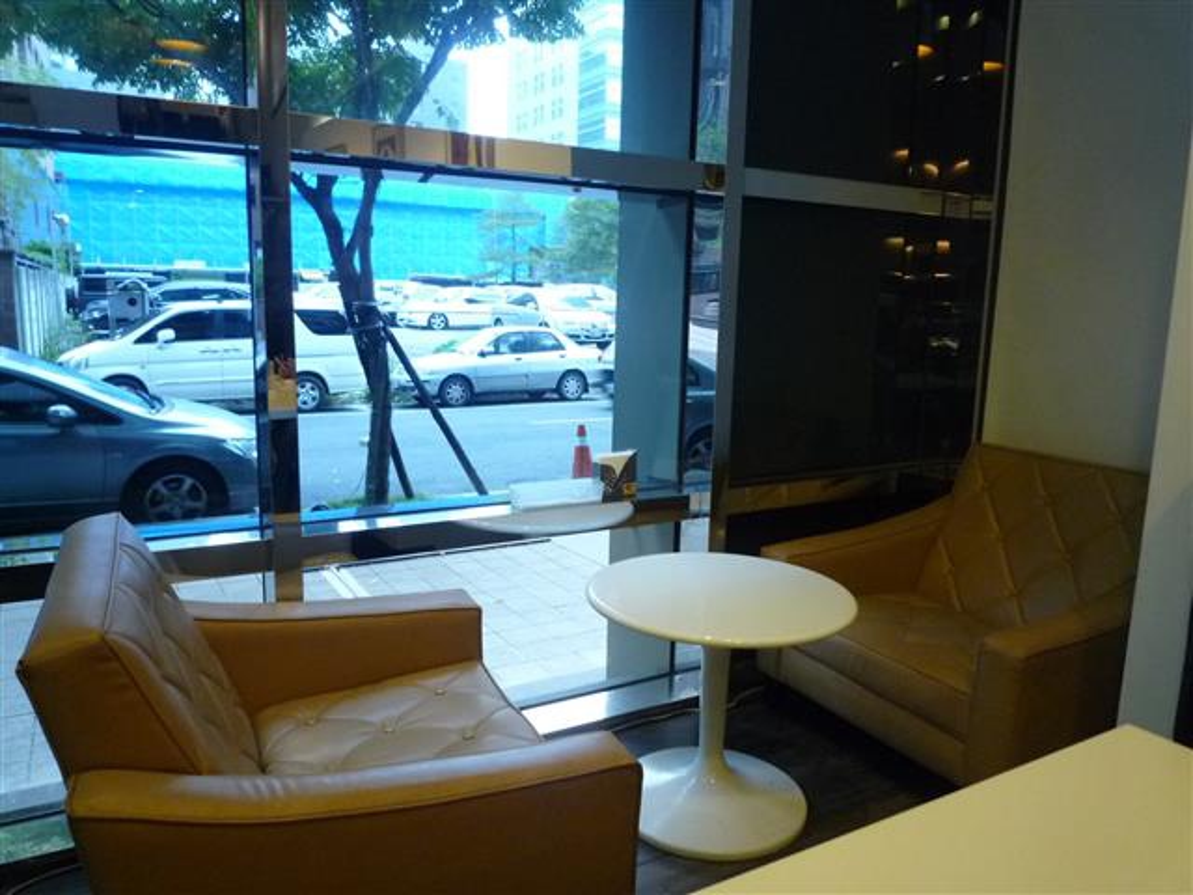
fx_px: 862
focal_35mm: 25
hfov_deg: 69.4
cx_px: 596
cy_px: 448
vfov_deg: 54.9
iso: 320
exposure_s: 1/30
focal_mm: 4.4
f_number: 2.8
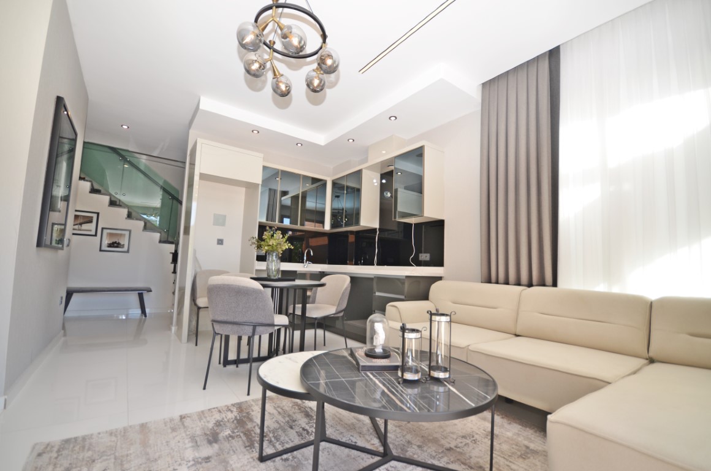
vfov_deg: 77.1
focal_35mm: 15
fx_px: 296
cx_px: 356
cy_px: 236
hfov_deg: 100.5
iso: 200
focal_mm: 10
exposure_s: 1/100
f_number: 5
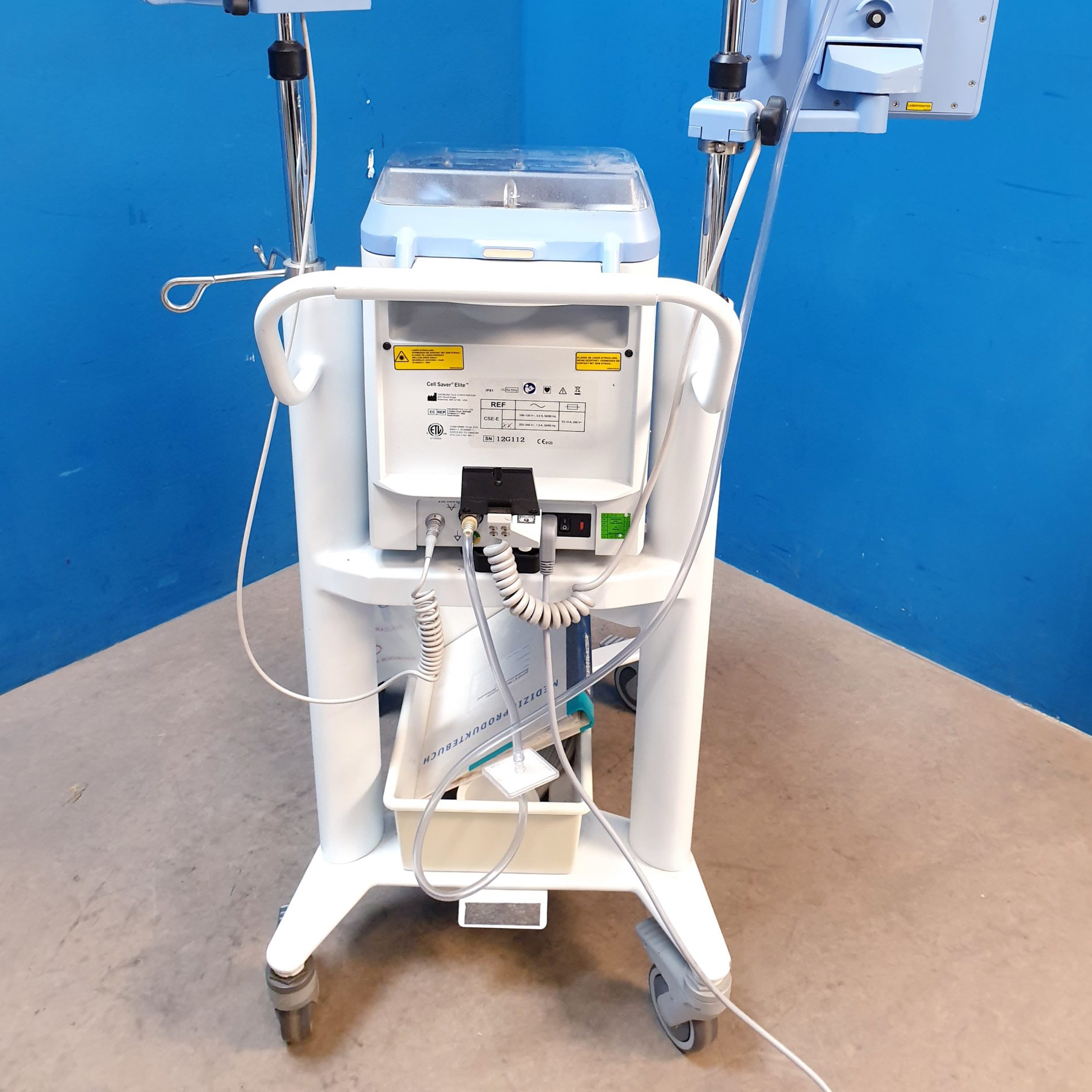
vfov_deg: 51.5
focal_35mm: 31
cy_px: 360
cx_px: 552
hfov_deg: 52.5
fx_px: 1106
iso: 320
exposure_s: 1/33
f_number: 2.4
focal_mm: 4.3
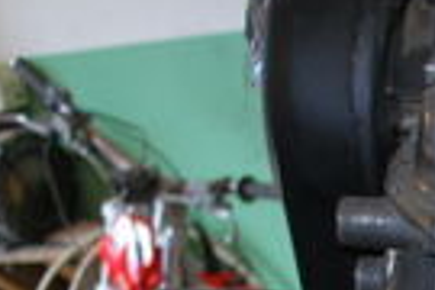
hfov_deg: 11.4
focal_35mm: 157
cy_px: 545
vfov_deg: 8.4
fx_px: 1897
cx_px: 963
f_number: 4
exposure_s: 1/60
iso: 200
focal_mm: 22
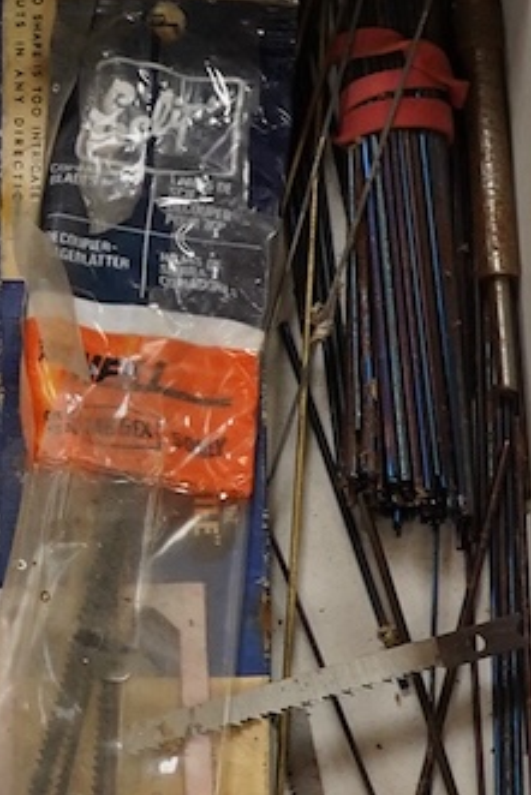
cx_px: -204
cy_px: 265
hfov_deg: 8.8
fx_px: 3381
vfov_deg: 13.4
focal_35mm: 153
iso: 2500
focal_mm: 30
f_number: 11
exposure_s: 1/160
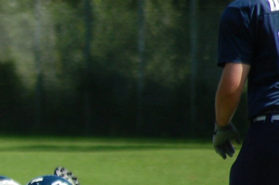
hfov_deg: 1.9
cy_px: 170
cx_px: -88
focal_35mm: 1089
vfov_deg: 1.3
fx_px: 8425
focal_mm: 240
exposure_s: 1/1600
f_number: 5.3
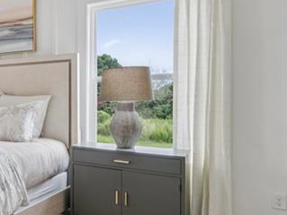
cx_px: -72
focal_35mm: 37
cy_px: 98
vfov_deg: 38.6
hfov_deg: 36.3
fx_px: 307
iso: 125
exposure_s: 1/25
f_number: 8
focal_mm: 12
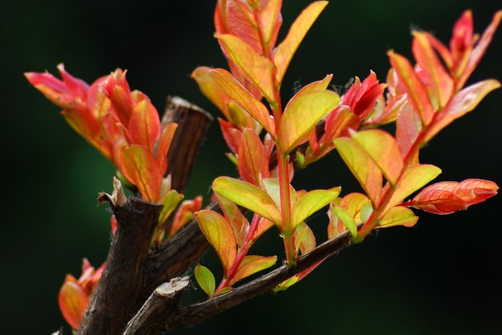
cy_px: 149
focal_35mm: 366
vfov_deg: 3.8
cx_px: 289
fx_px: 5105
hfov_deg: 5.6
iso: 125
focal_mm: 145
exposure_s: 1/320
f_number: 5.6
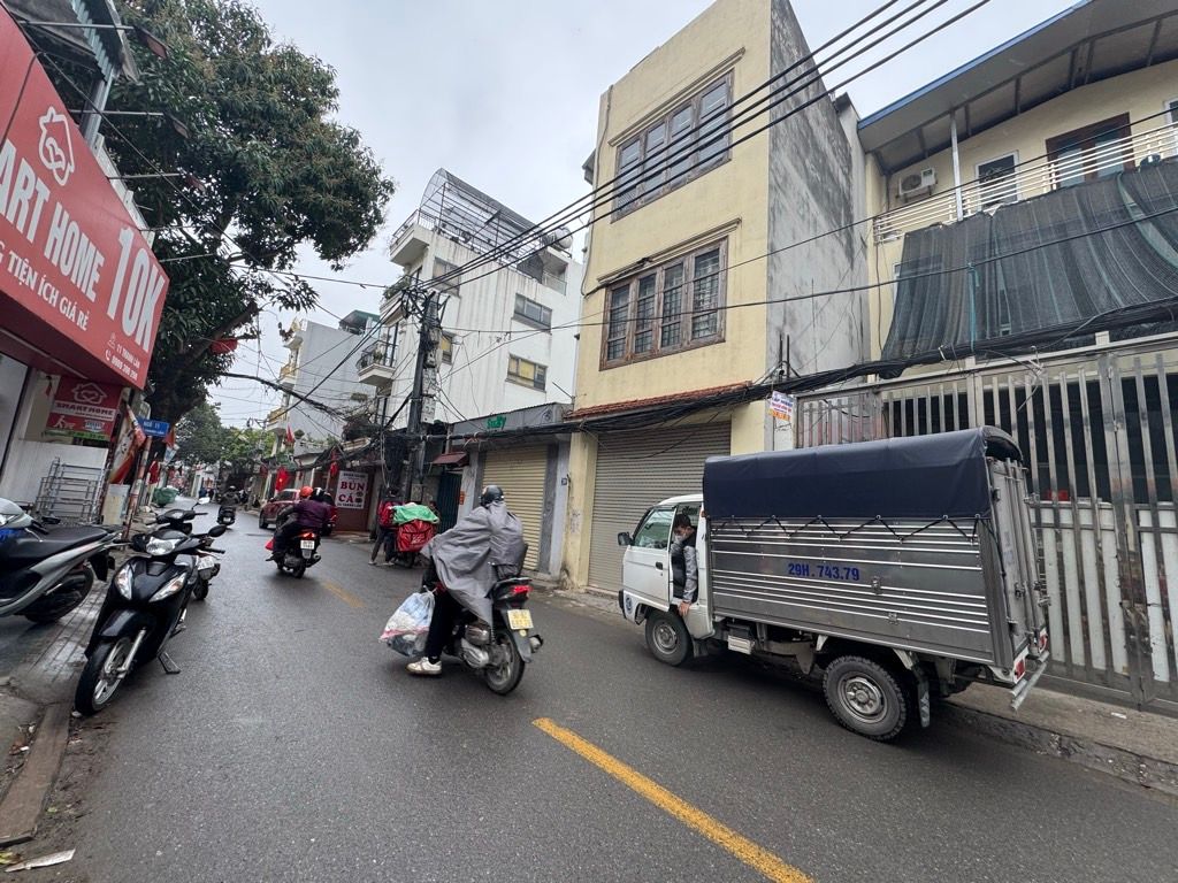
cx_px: 589
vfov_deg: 85.7
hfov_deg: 102.1
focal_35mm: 14
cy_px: 442
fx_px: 476
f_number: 2.2
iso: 40
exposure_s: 1/210
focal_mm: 2.22
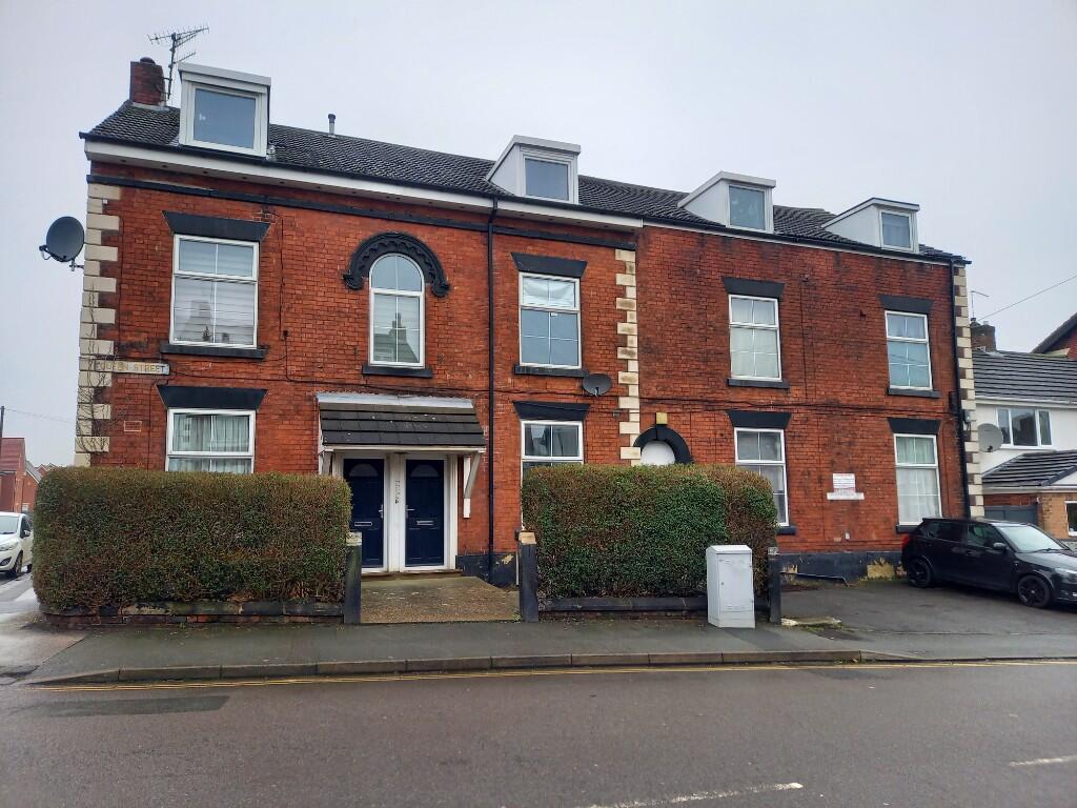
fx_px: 778
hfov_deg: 69.4
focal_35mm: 25
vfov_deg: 54.9
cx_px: 538
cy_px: 404
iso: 100
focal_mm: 4.65
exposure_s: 1/100
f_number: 1.8
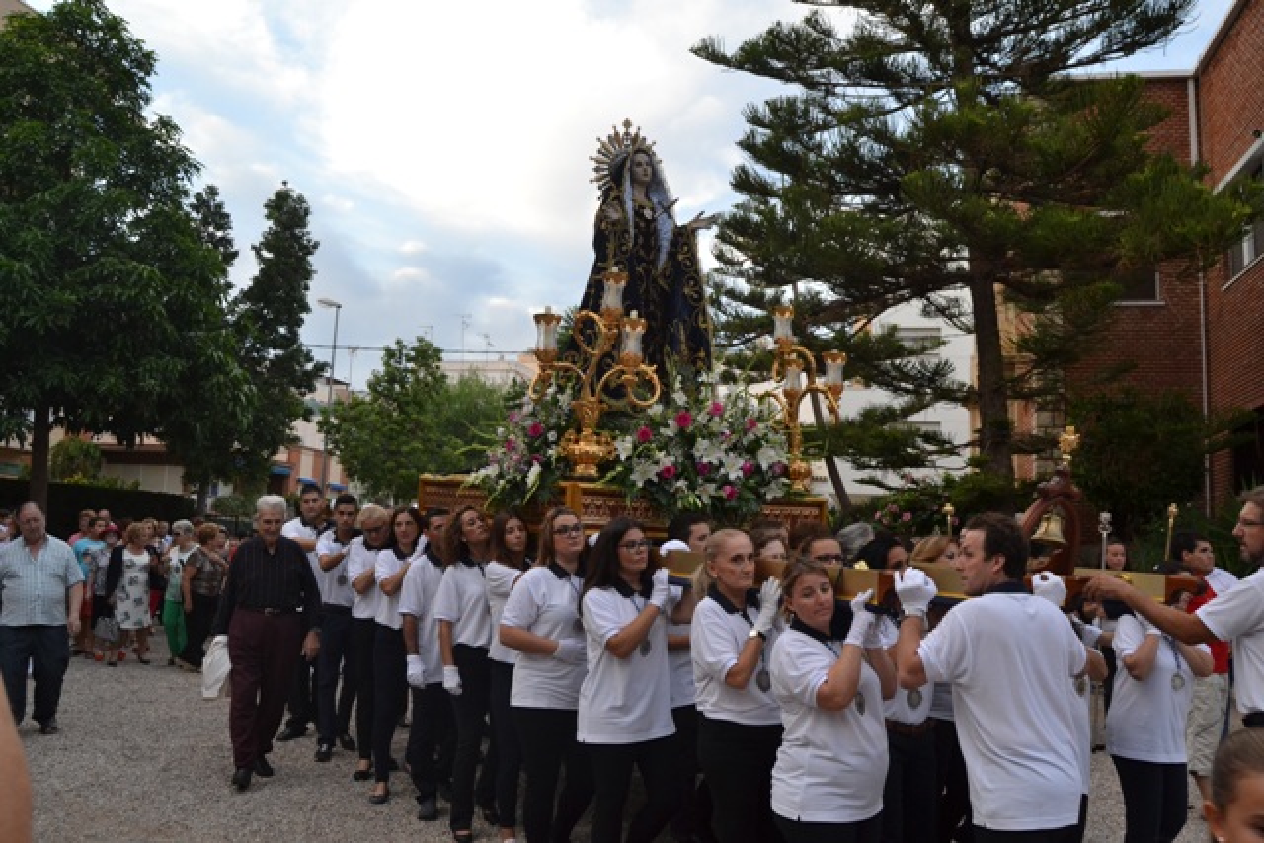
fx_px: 1054
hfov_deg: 61.9
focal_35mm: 30
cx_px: 632
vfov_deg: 43.6
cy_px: 422
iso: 800
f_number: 6.3
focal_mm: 20
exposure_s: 1/160
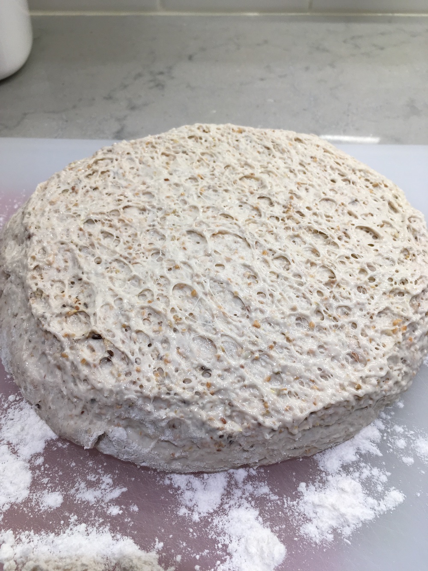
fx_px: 478
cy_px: 286
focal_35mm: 29
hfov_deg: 48.2
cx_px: 214
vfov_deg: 61.7
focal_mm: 4.15
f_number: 2.2
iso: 25
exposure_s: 1/60
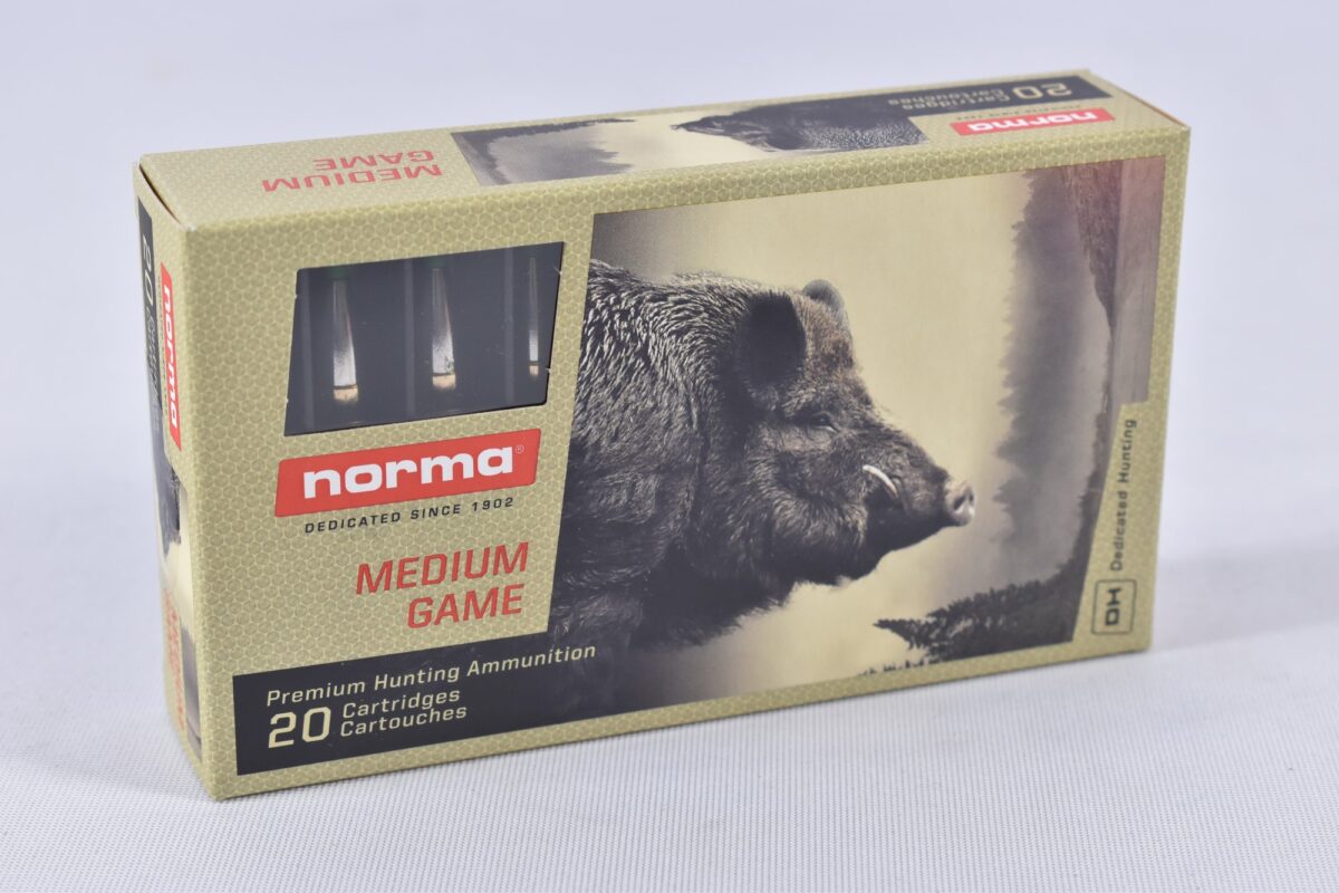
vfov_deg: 16.6
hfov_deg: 24.6
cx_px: 670
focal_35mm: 82
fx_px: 3068
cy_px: 446
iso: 640
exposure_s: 1/50
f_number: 5.6
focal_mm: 55
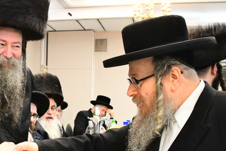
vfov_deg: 22.9
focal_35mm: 59
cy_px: 95
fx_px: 370
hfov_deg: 33.1
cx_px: 50
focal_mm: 28
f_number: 5.6
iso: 4000
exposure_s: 1/200
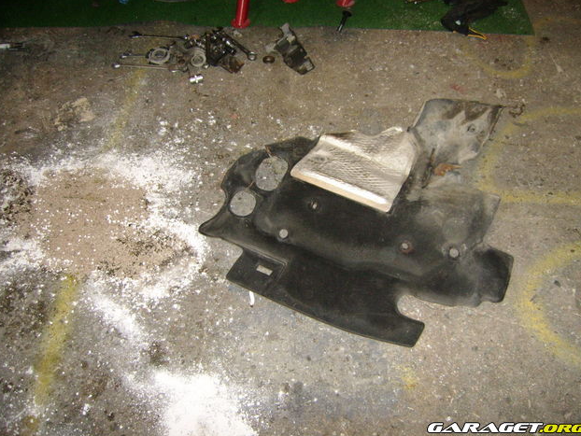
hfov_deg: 51.3
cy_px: 213
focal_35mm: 36
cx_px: 289
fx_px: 604
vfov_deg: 39.7
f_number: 2.8
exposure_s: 1/30
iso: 218
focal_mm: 5.95
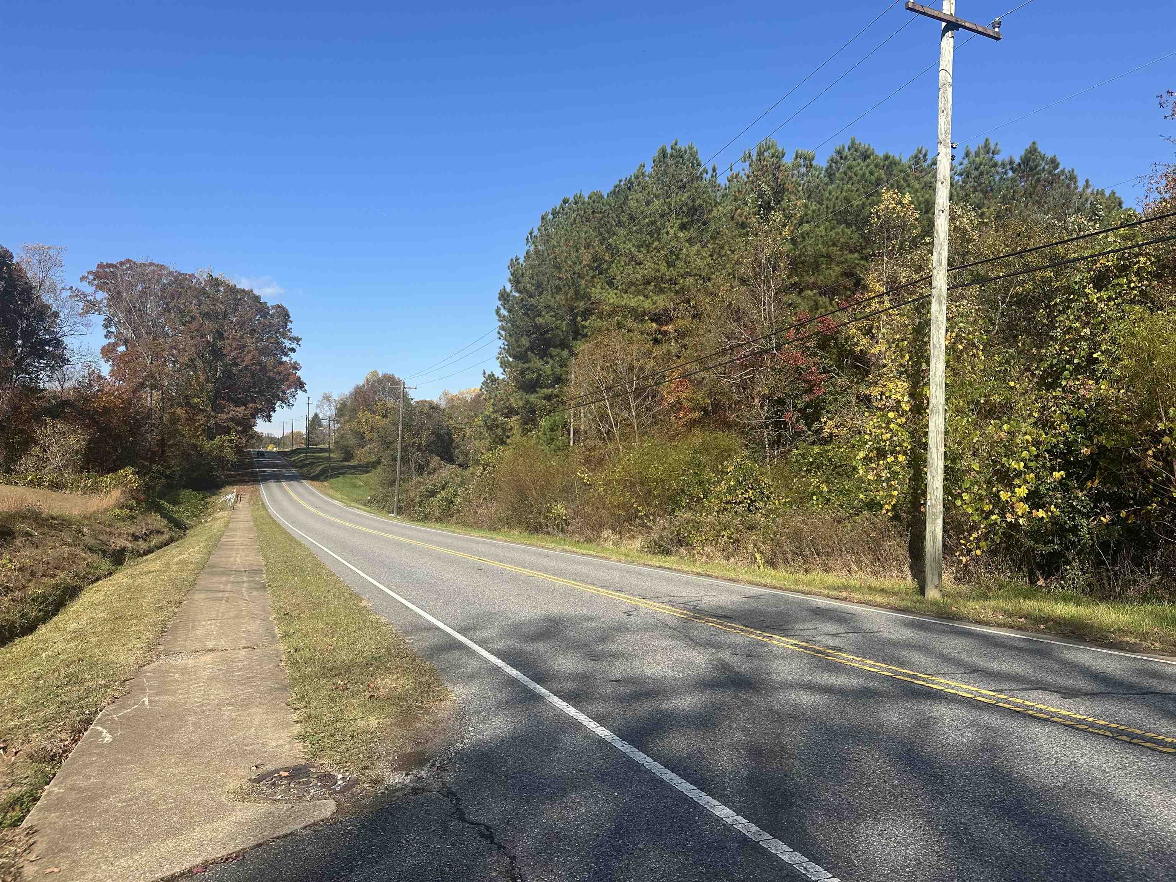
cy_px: 441
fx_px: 815
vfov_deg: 56.8
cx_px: 588
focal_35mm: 24
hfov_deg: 71.6
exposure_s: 1/3472
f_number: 1.78
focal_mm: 6.86
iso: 80
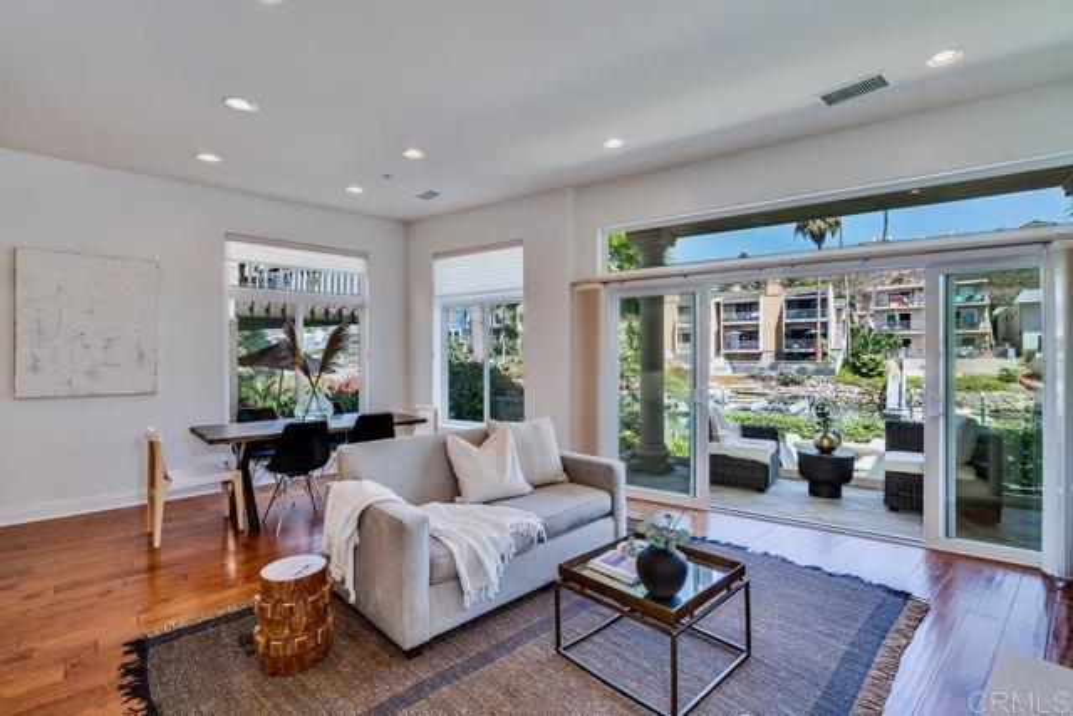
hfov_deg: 96.7
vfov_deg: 73.8
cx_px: 536
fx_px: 477
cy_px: 358
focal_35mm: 16
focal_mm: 16
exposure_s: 1/200
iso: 100
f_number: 5.6
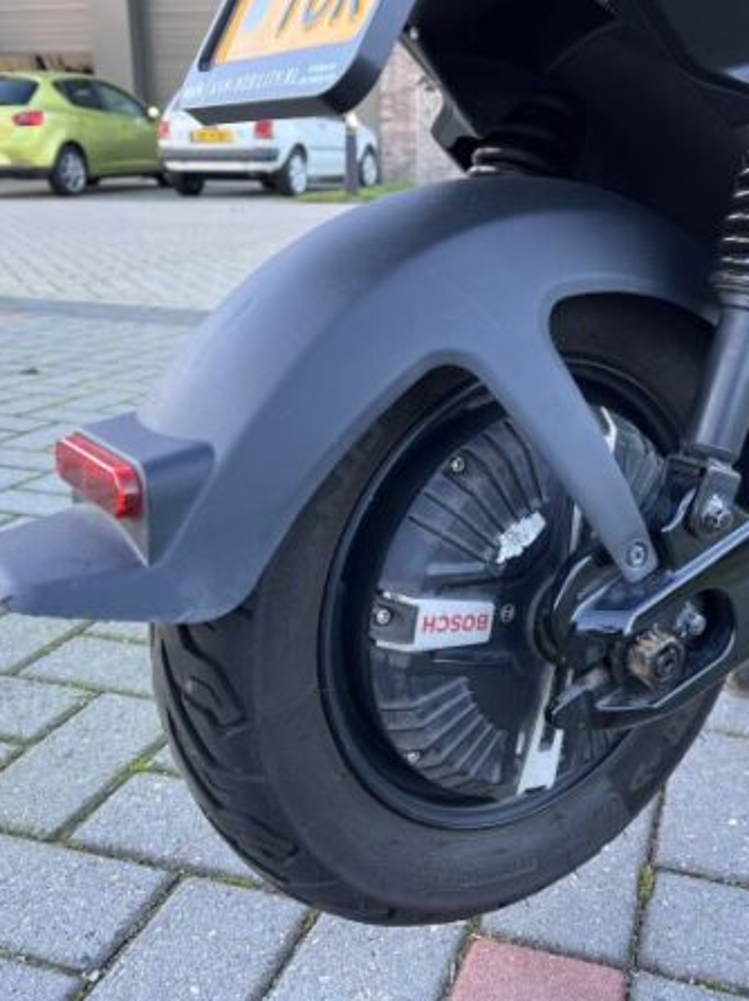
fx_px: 1011
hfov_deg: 40.6
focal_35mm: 35
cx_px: 433
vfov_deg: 52.7
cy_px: 498
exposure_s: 1/121
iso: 80
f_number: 1.6
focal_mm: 5.1
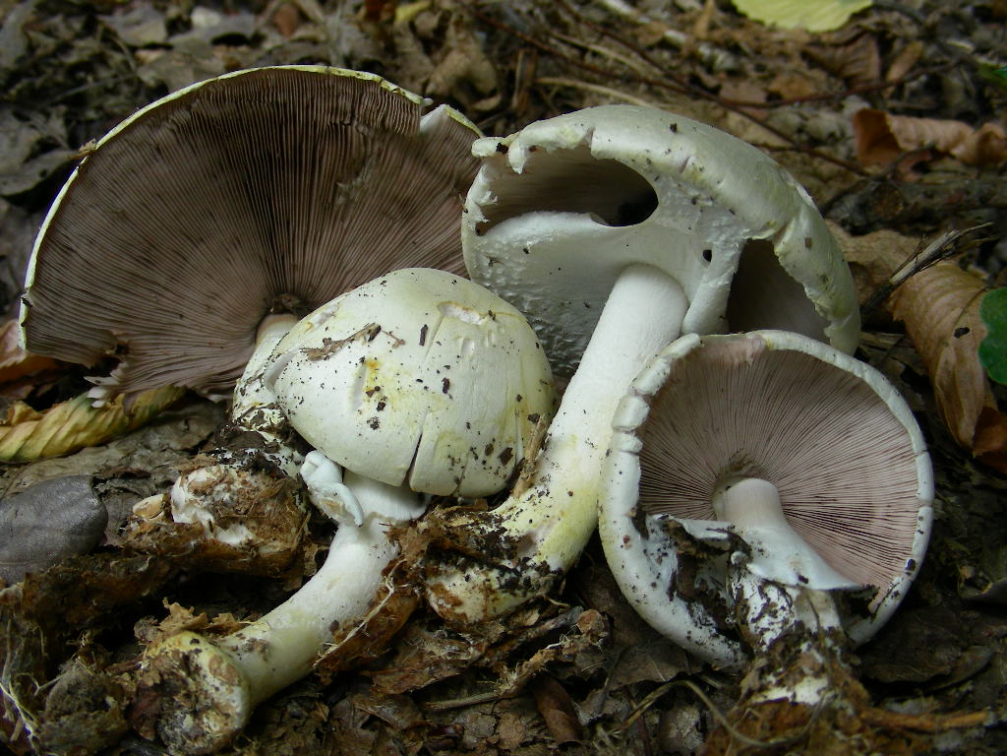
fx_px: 1105
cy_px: 378
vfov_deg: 37.7
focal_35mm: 38
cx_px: 504
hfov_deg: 49.0
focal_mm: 6.3
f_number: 3.5
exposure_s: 1/24.7
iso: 50
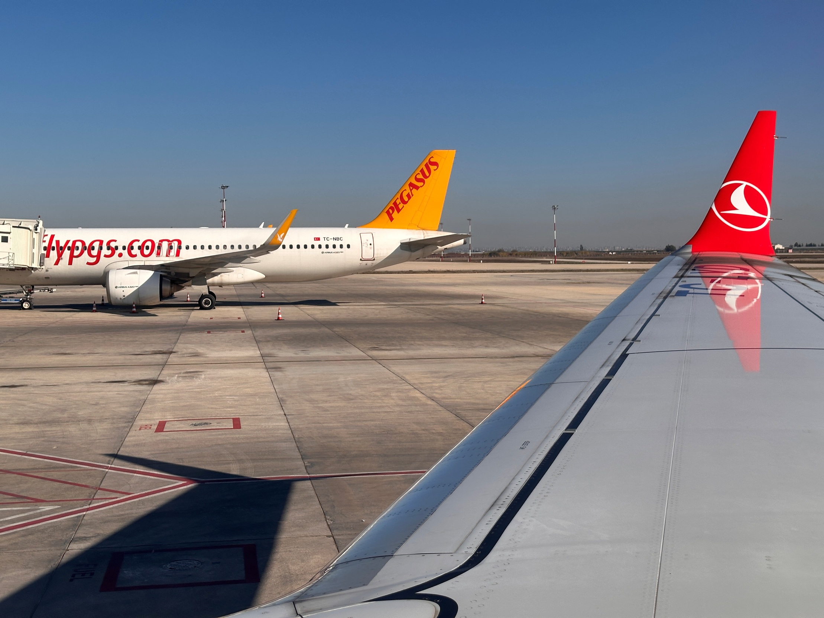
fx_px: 1142
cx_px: 412
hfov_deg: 39.7
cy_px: 309
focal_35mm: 48
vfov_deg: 30.3
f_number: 1.78
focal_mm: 6.86
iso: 64
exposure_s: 1/4016
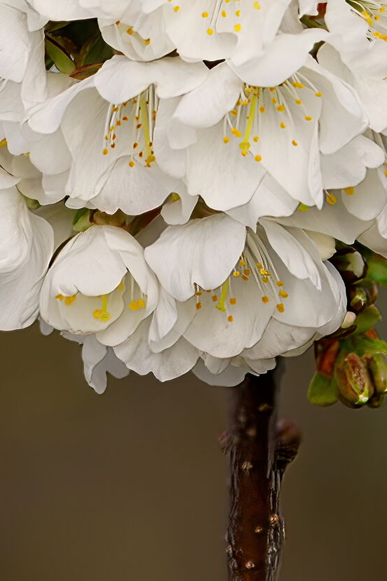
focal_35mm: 870
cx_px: 207
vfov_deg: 2.4
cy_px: -44
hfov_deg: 1.6
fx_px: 14028
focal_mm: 200
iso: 100
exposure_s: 1/400
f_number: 6.3
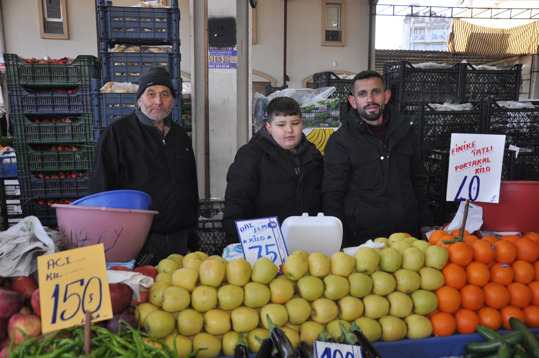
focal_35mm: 33
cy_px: 179
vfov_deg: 39.9
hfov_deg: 57.3
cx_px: 270
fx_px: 493
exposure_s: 1/200
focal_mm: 22
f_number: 3.8
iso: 400
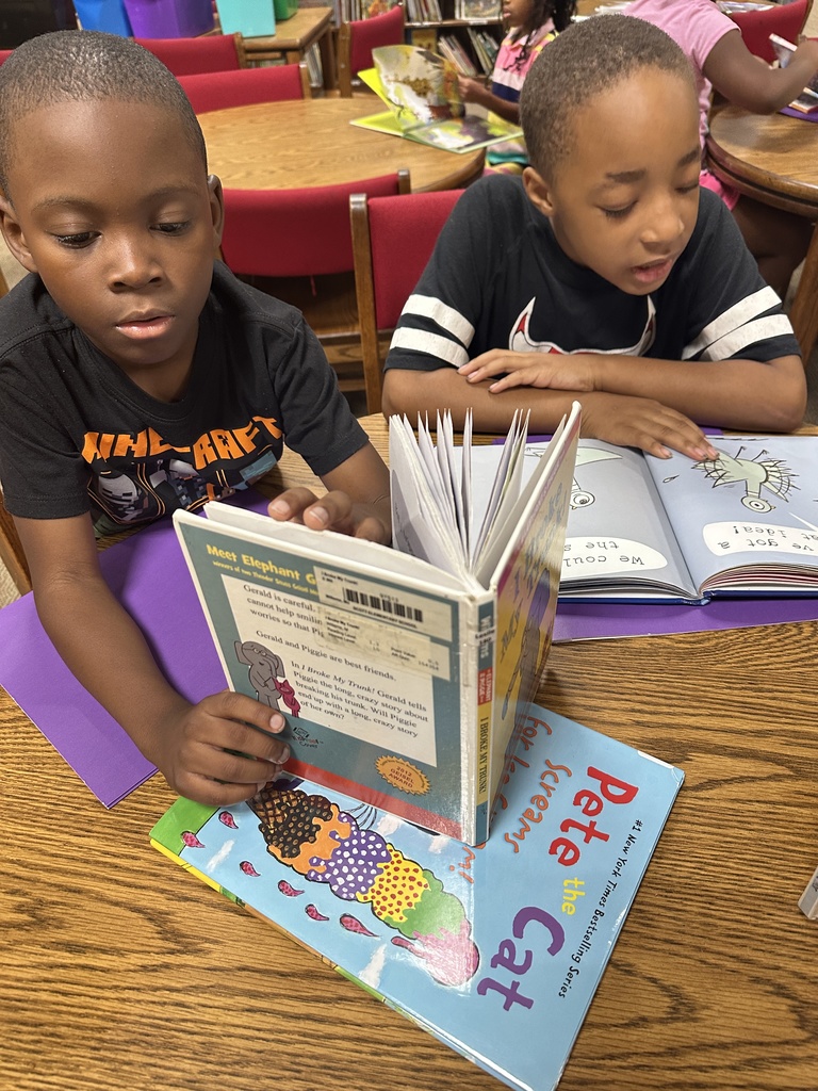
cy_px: 546
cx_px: 409
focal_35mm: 24
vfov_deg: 71.6
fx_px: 756
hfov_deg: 56.8
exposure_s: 1/60
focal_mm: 6.86
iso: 250
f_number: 1.78
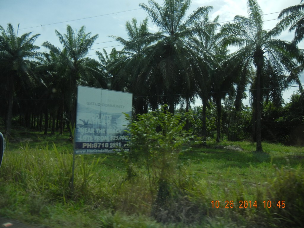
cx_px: 152
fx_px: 263
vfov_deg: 46.8
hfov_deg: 60.0
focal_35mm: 30
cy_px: 114
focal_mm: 5.4
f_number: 7
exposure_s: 1/570
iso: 160
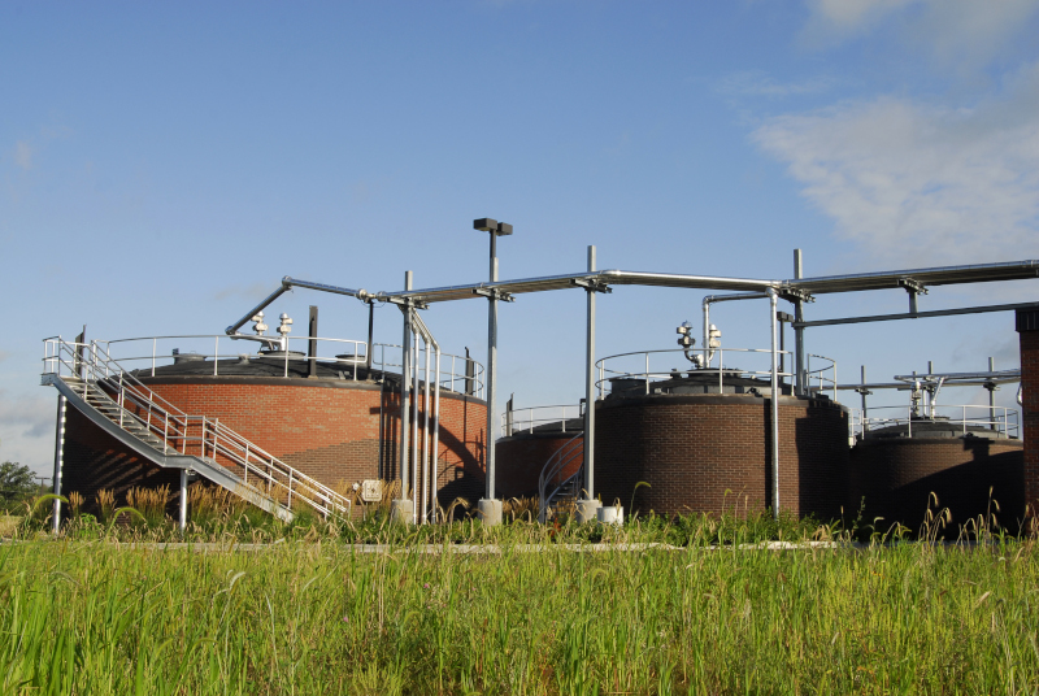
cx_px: 520
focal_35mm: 42
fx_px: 1214
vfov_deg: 32.0
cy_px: 348
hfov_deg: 46.3
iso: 100
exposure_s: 1/60
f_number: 14
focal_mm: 28
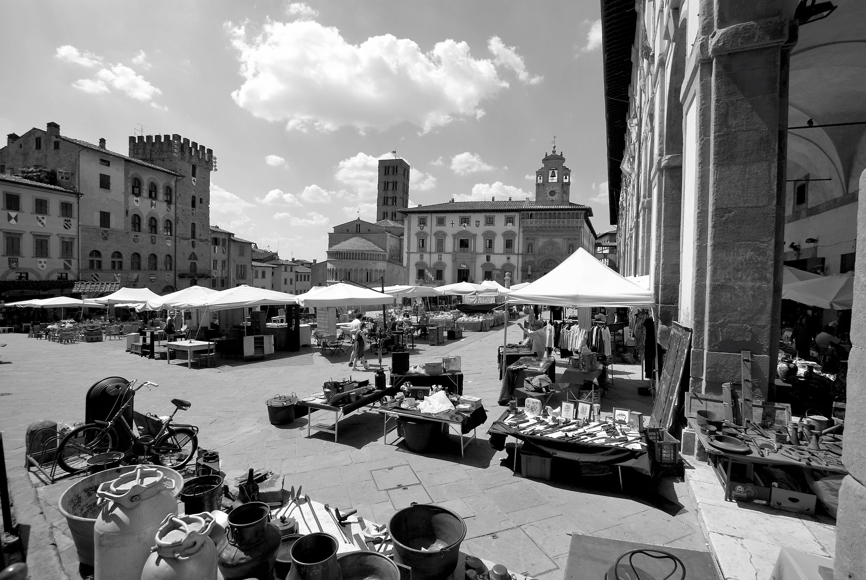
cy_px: 290
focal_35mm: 15
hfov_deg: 100.3
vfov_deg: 77.5
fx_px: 361
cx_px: 433
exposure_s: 1/320
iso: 100
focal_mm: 10
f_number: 8
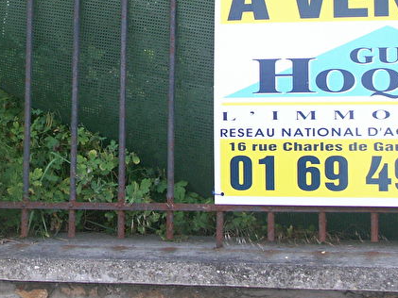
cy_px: 3
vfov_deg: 11.8
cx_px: 129
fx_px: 1426
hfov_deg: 15.9
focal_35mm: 124
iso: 100
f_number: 4.5
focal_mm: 13.22
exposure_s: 1/125
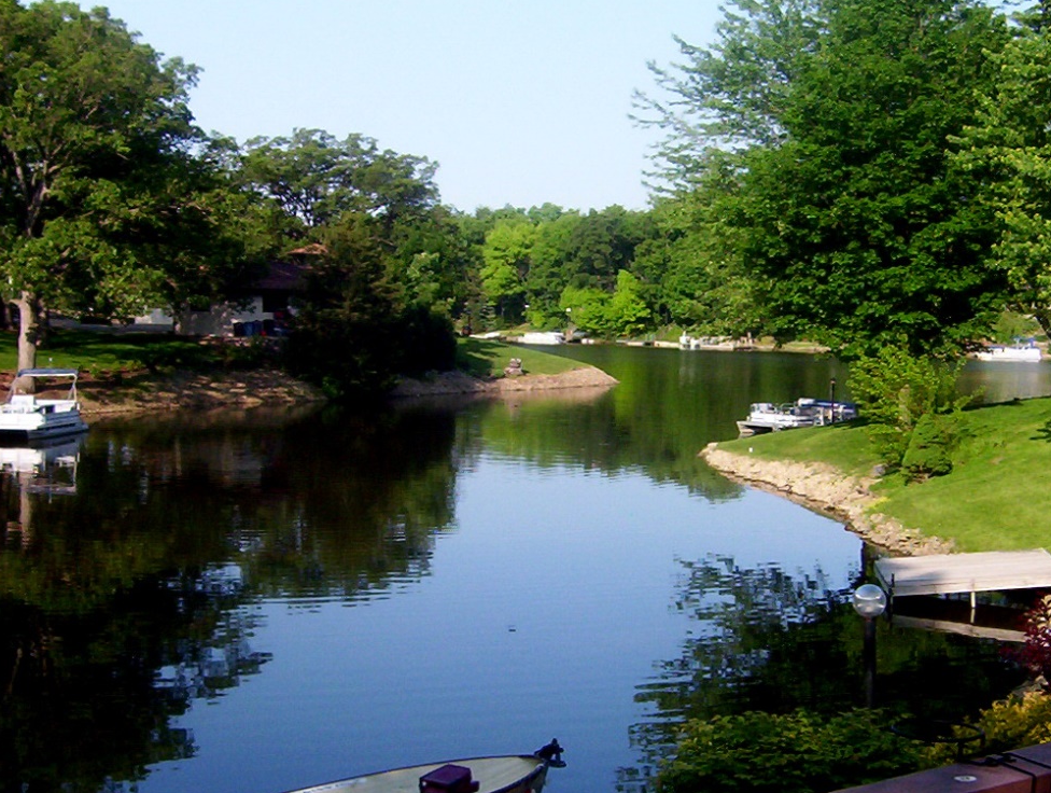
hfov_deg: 32.6
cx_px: 512
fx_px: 1795
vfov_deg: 24.9
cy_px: 430
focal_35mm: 59
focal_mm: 5.54
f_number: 5.24
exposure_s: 1/296
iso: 100
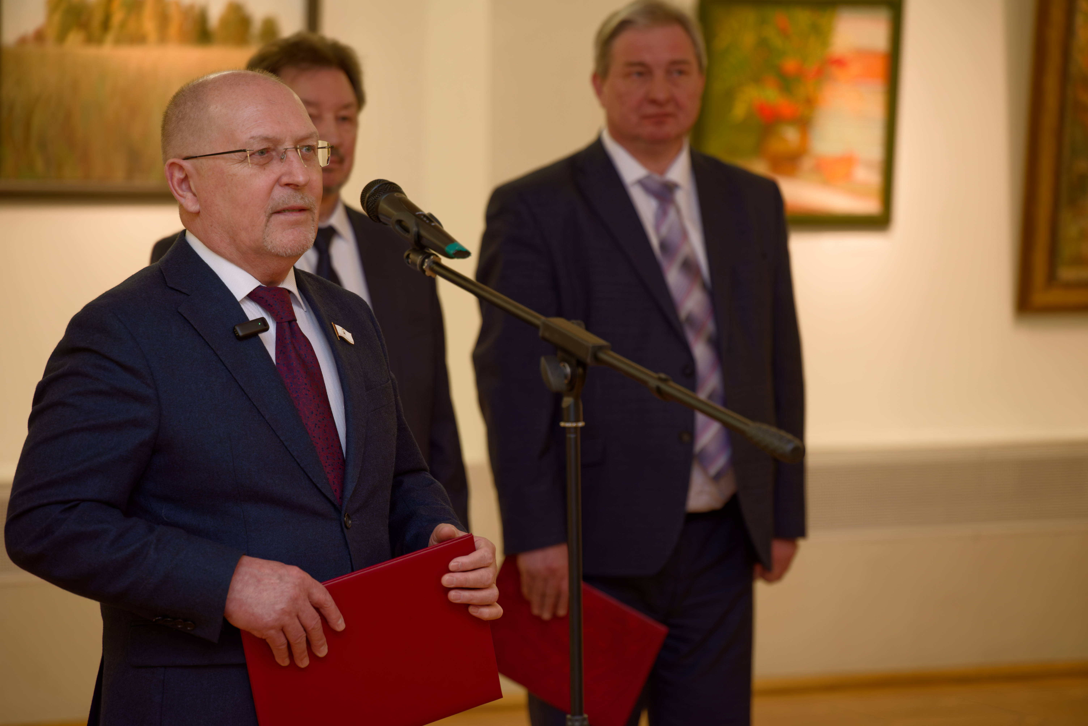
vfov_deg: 9.2
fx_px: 4535
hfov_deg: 13.7
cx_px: 544
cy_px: 363
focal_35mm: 150
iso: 400
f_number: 4
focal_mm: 150
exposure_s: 1/60
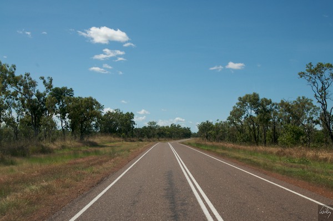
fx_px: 416
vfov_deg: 29.8
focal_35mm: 45
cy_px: 110
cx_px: 166
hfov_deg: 43.7
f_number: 11
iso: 320
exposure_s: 1/500
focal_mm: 30
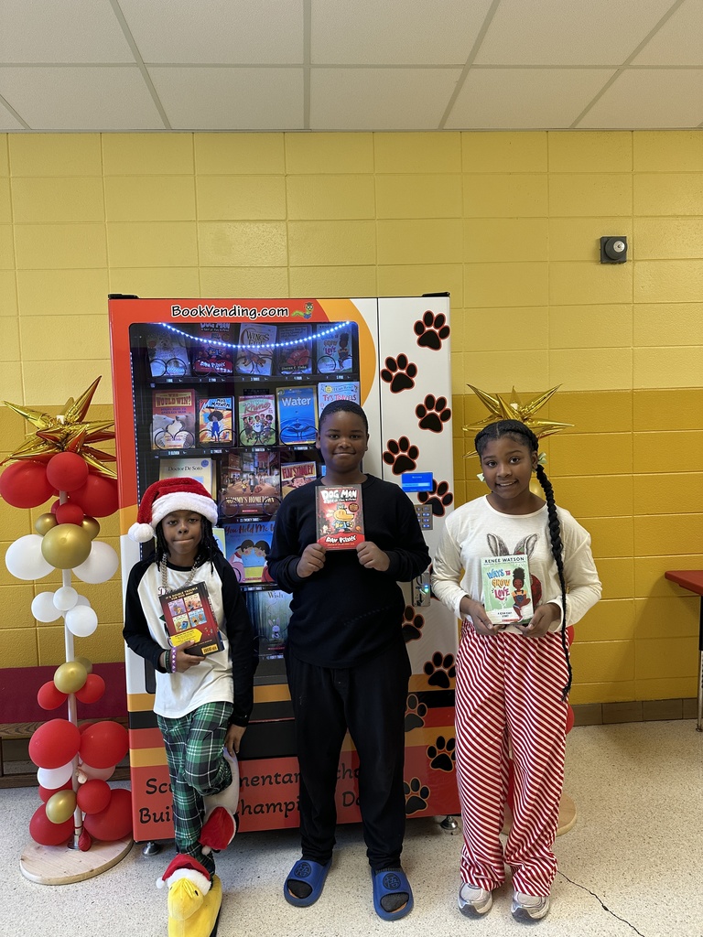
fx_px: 650
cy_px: 468
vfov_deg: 71.6
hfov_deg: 56.8
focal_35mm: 24
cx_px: 352
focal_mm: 6.86
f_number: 1.78
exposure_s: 1/60
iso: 160
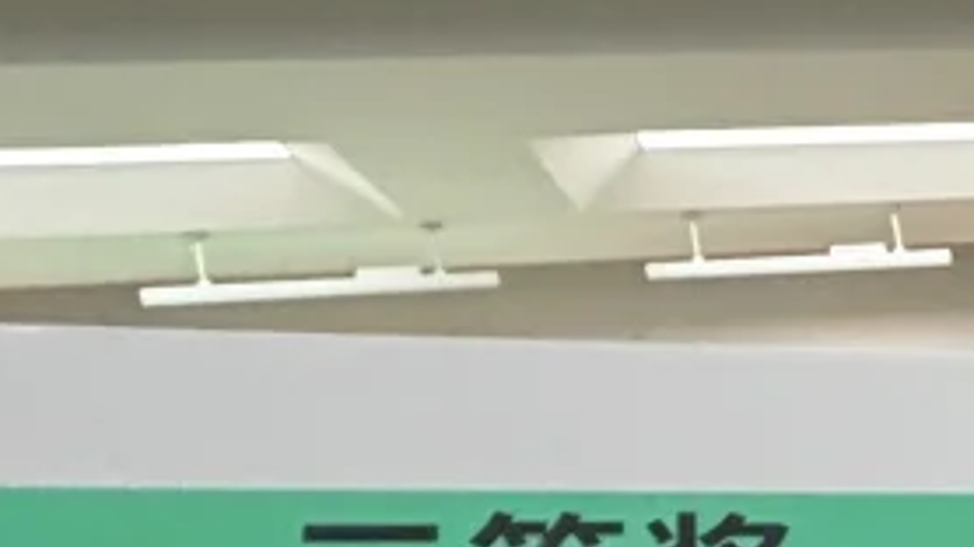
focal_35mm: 79
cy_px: 733
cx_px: 1773
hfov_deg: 19.6
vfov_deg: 14.6
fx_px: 2039
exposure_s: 1/100
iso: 320
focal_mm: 2.22
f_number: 2.2
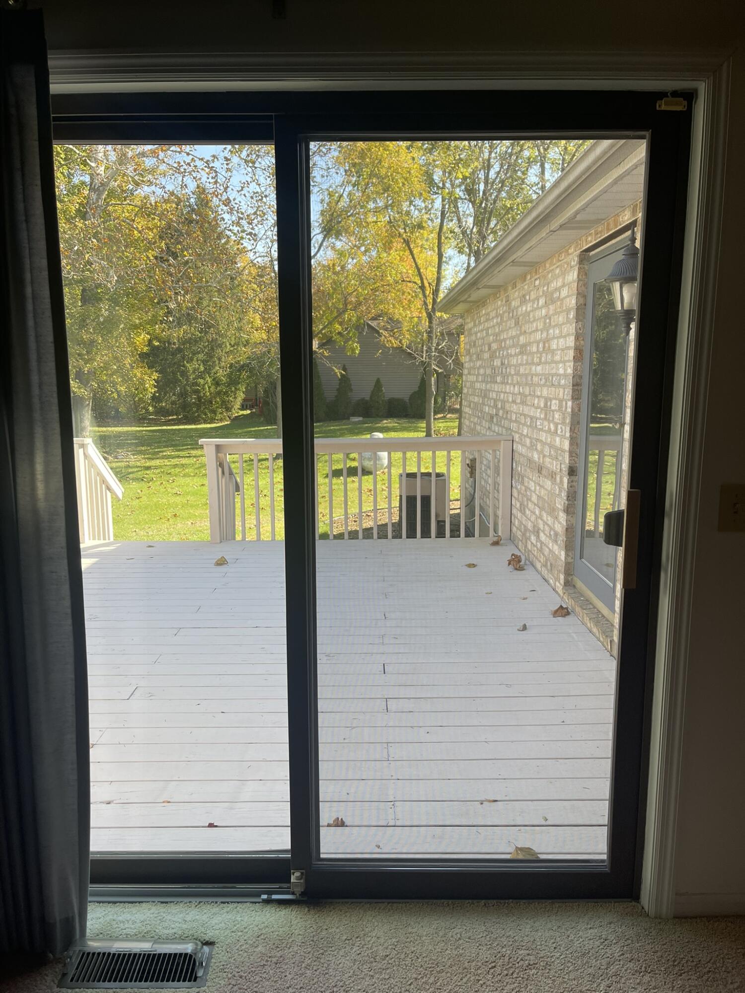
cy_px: 496
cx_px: 372
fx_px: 717
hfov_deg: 54.9
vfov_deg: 69.4
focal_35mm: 25
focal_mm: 5.1
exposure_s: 1/335
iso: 32
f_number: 1.6
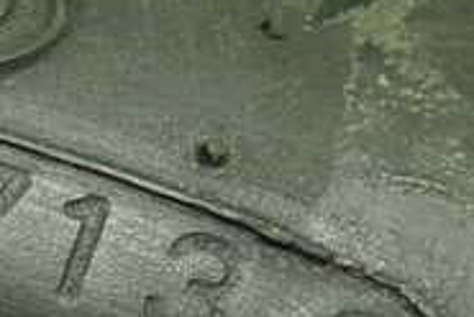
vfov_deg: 13.5
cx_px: -97
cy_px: 261
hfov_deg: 19.0
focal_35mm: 101
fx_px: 1332
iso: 800
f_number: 2.3
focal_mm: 5.5
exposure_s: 1/100
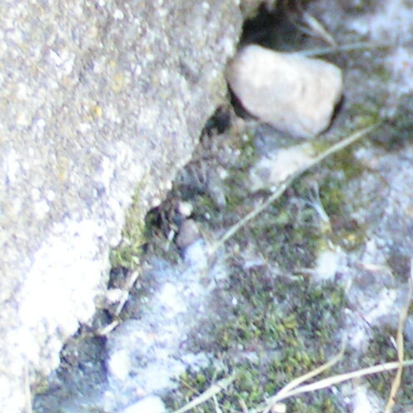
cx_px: 826
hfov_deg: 8.0
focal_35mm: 208
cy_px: -64
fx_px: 2808
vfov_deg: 8.3
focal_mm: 8.7
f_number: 3.2
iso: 200
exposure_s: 1/40
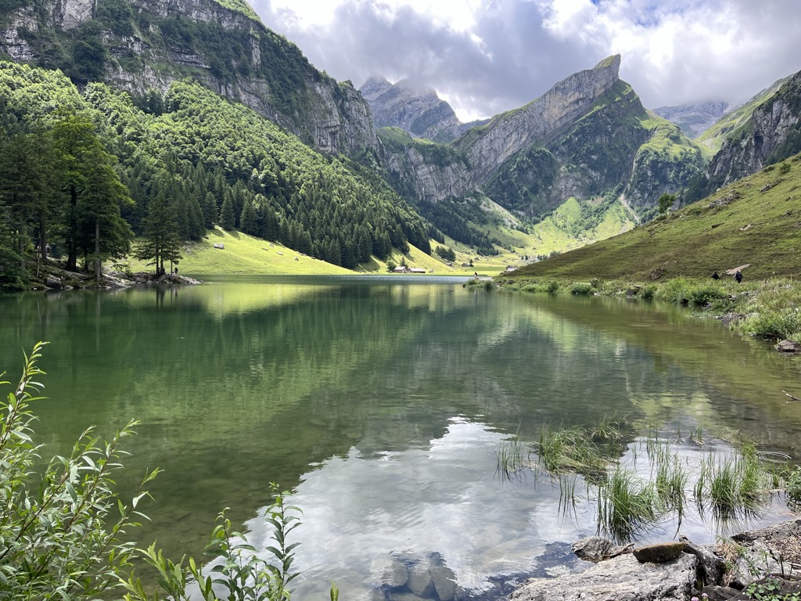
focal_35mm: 26
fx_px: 602
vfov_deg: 53.1
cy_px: 300
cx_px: 400
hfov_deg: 67.3
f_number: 1.6
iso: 50
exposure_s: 1/992
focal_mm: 5.1
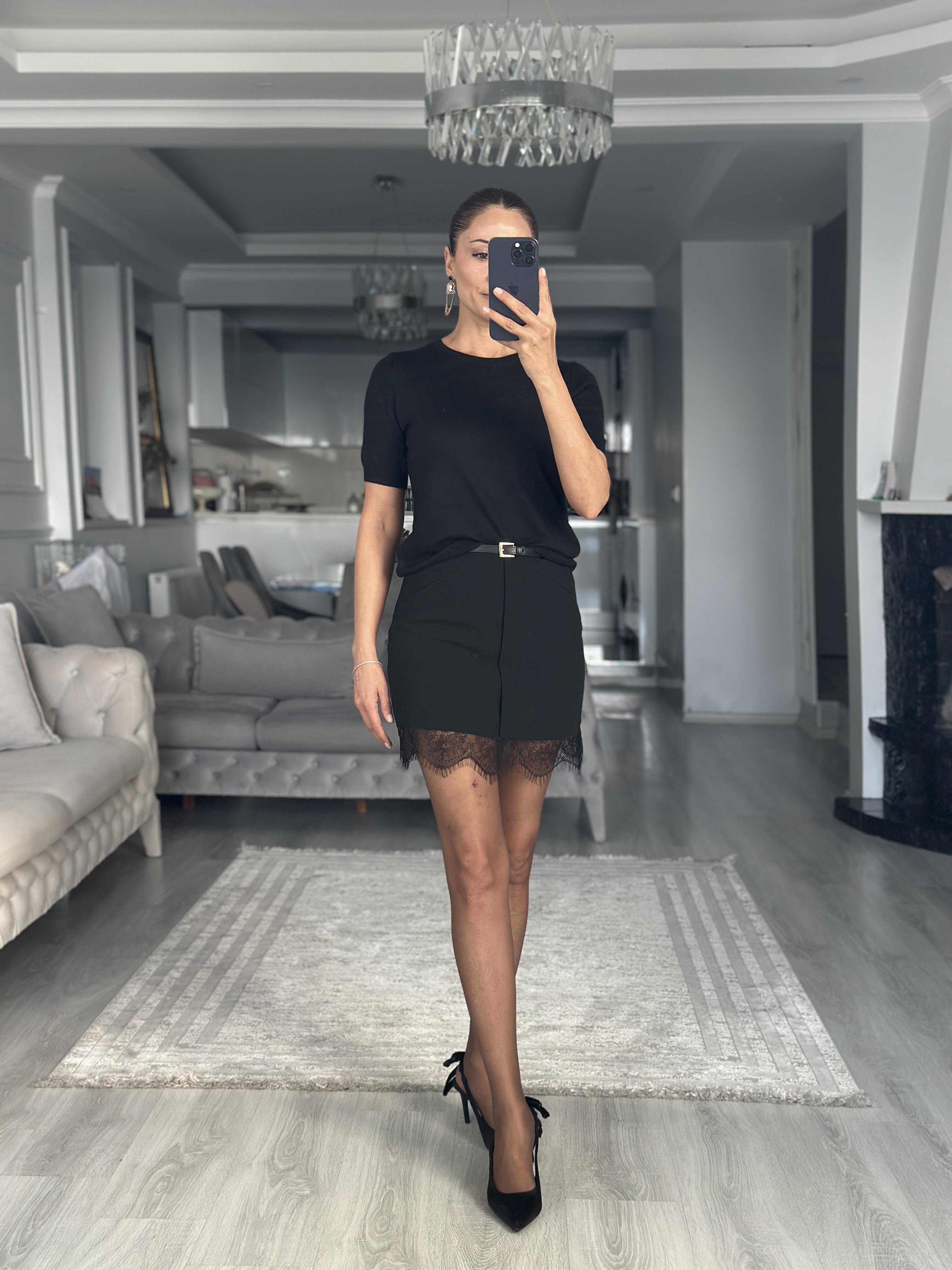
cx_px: 476
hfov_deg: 30.3
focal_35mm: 48
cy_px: 635
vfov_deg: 39.7
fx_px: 1760
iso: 125
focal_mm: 6.86
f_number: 1.78
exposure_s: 1/121
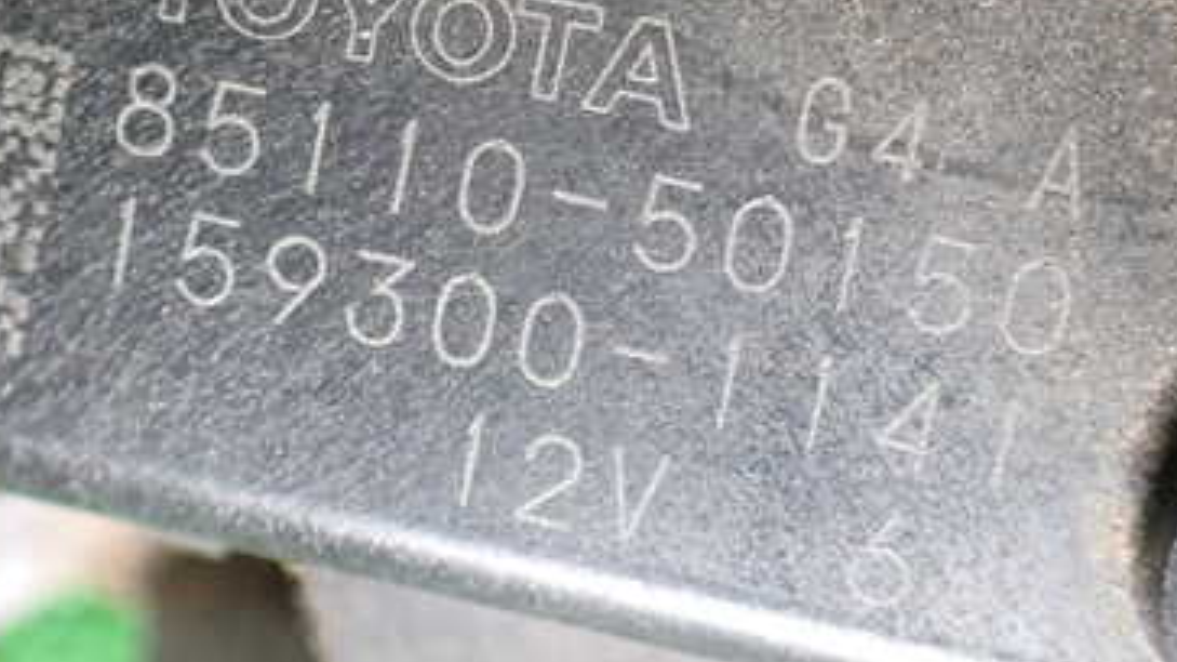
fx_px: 1685
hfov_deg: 38.3
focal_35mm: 54
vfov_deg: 21.7
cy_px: 68
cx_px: 460
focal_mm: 5.4
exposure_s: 1/50
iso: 800
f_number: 2.3
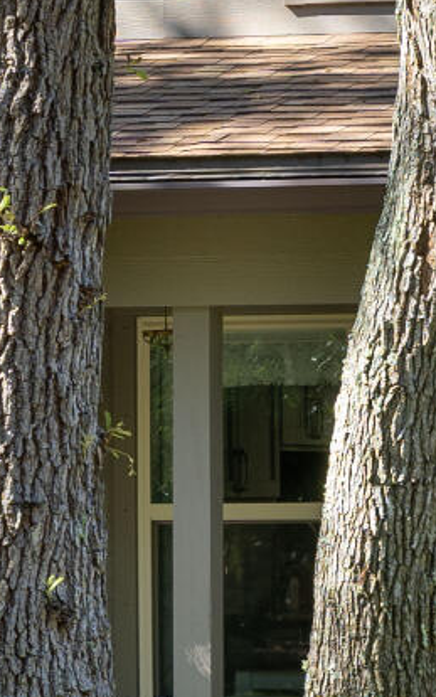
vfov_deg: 5.7
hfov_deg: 3.5
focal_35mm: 369
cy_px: 35
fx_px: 7011
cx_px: -719
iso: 100
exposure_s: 1/40
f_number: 7.1
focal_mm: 50
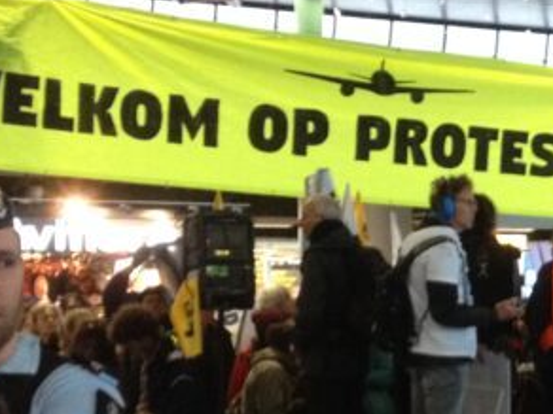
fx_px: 1917
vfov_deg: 12.3
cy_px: 308
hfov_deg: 15.7
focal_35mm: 120
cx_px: 682
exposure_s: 1/20
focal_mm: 4.28
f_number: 2.4
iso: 250
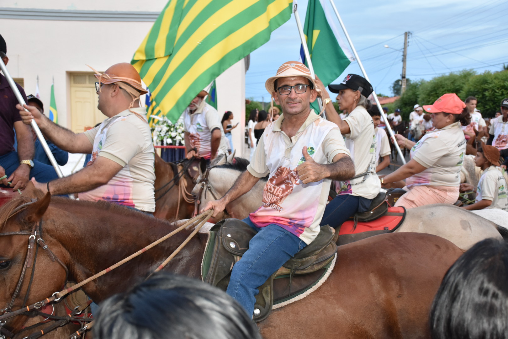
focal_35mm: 45
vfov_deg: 29.9
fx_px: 635
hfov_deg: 43.6
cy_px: 170
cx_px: 254
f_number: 5
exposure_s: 1/100
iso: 1000
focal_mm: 30
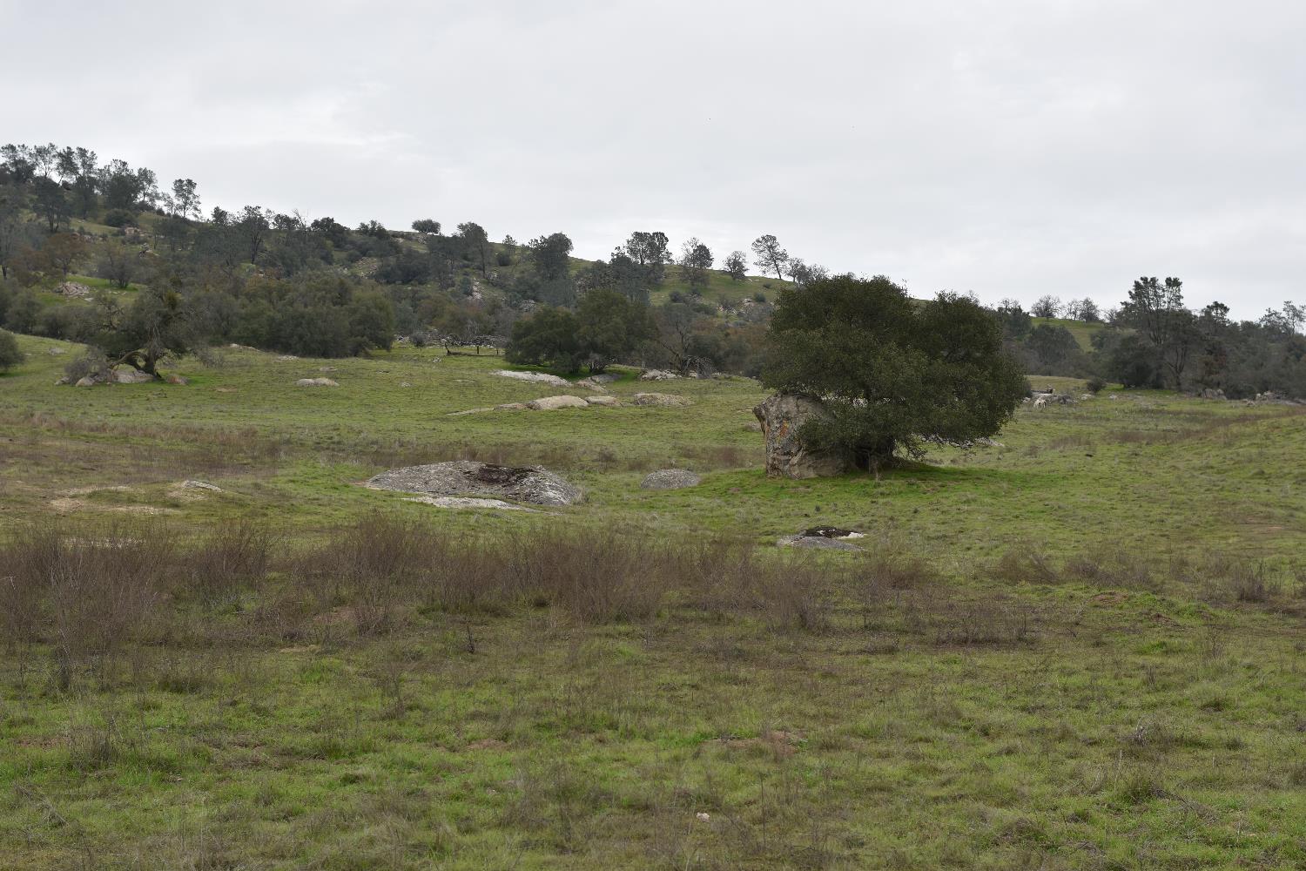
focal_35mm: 52
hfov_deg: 37.9
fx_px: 1904
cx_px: 653
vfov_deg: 25.8
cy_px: 436
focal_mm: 35
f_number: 5.6
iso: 100
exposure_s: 1/250
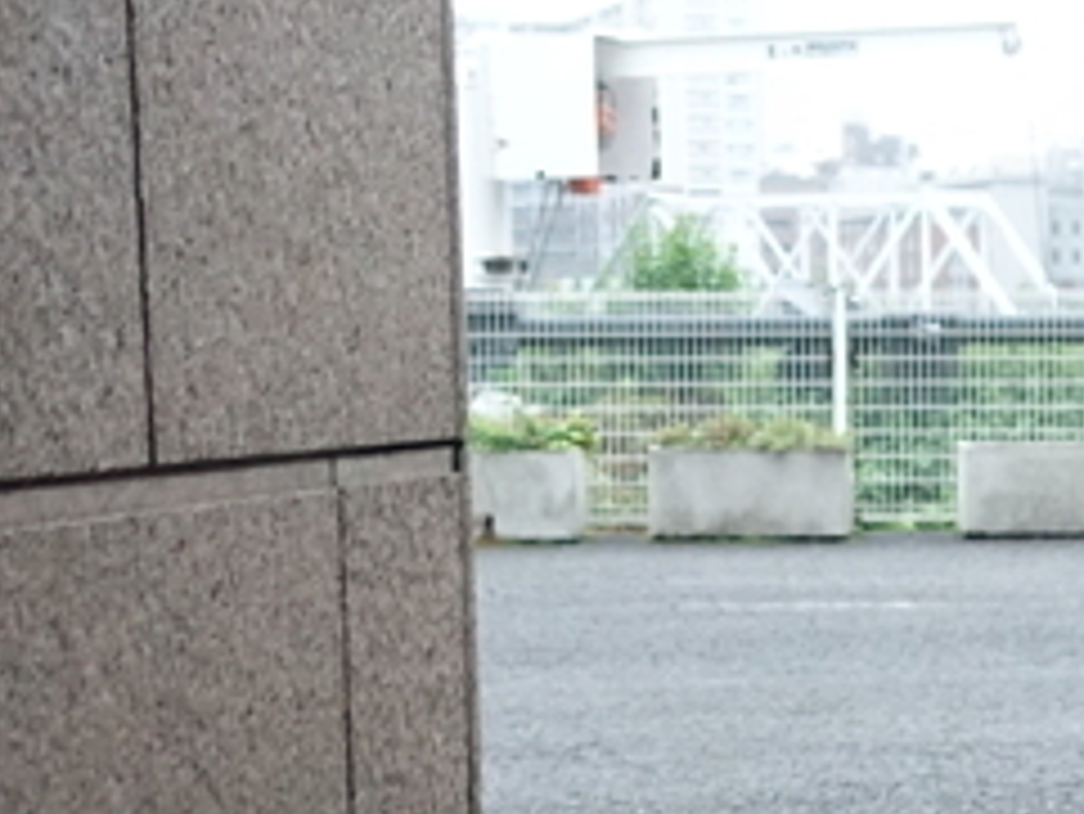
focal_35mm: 115
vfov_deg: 12.5
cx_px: 1124
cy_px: 1021
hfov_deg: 16.7
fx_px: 3603
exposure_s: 1/250
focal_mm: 8.8
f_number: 2
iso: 1000
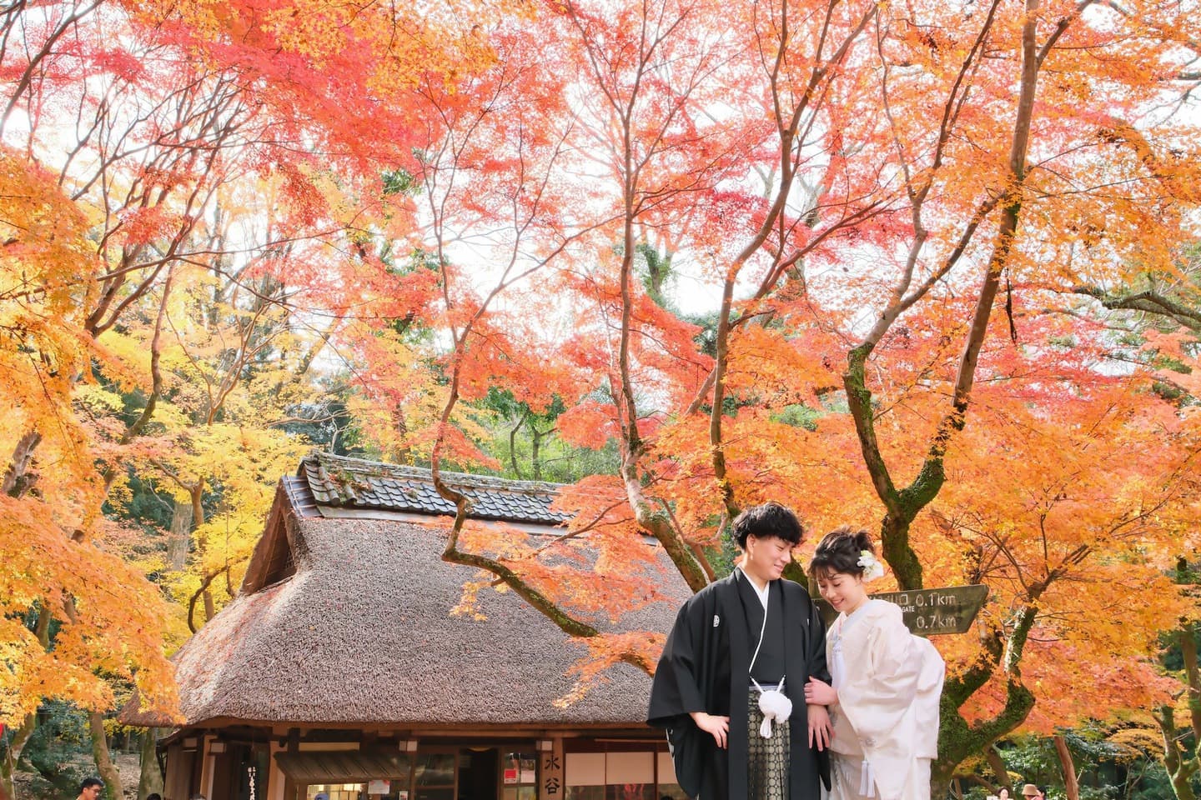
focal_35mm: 36
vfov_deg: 36.9
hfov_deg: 53.1
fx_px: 1201
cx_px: 600
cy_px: 400
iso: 800
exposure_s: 1/60
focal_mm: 24
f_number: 9
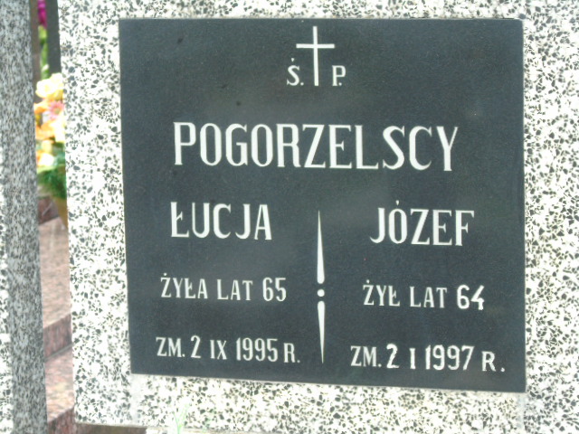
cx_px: 290
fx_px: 2375
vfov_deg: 10.4
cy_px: 217
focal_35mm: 142
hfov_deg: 13.9
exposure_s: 1/125
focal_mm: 25
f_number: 4.7
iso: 100
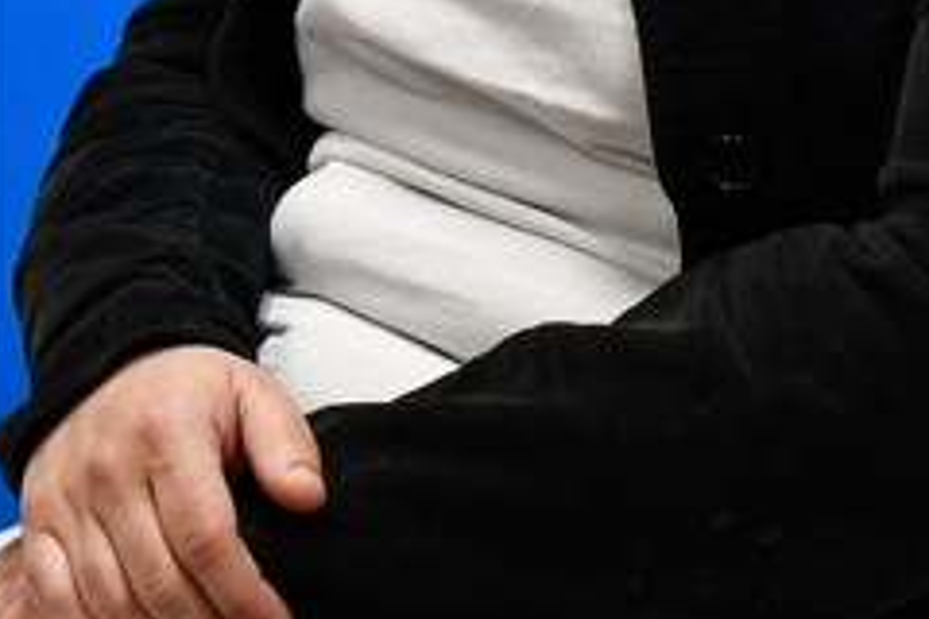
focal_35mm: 256
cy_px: -617
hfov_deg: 8.0
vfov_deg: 5.3
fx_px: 6606
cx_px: -178
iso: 800
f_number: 4.5
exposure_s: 1/125
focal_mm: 40
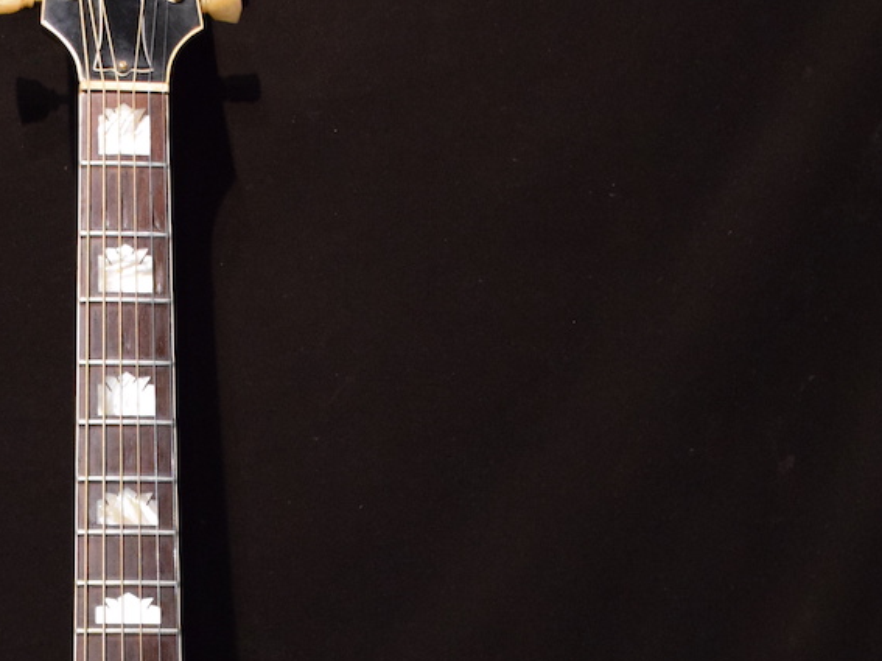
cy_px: 879
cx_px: 148
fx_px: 3013
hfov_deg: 16.5
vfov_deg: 12.1
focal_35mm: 118
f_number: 4.2
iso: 3200
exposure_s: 1/20
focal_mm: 31
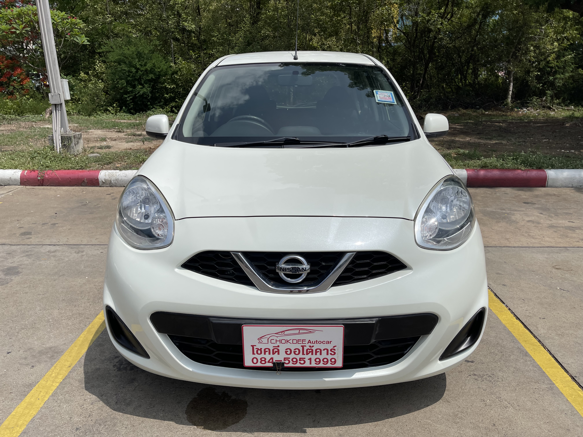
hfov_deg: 67.3
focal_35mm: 26
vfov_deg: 53.1
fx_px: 438
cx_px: 292
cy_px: 218
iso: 32
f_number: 1.6
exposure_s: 1/10989
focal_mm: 5.1
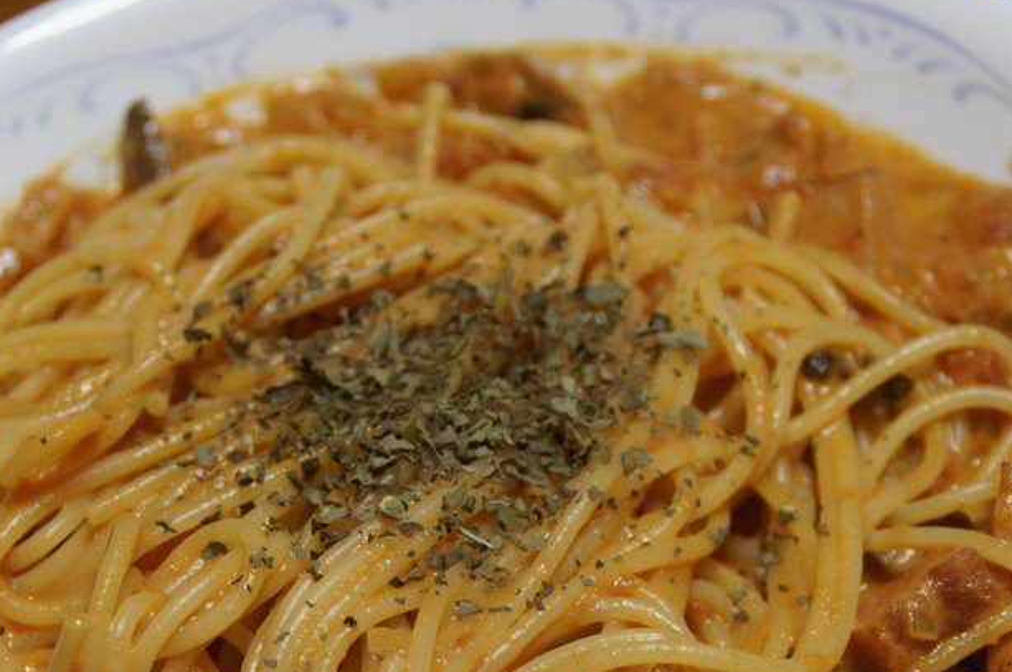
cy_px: 541
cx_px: 515
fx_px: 3168
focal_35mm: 113
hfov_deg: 18.2
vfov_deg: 12.1
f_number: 4.5
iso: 1000
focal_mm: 45
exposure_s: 1/80
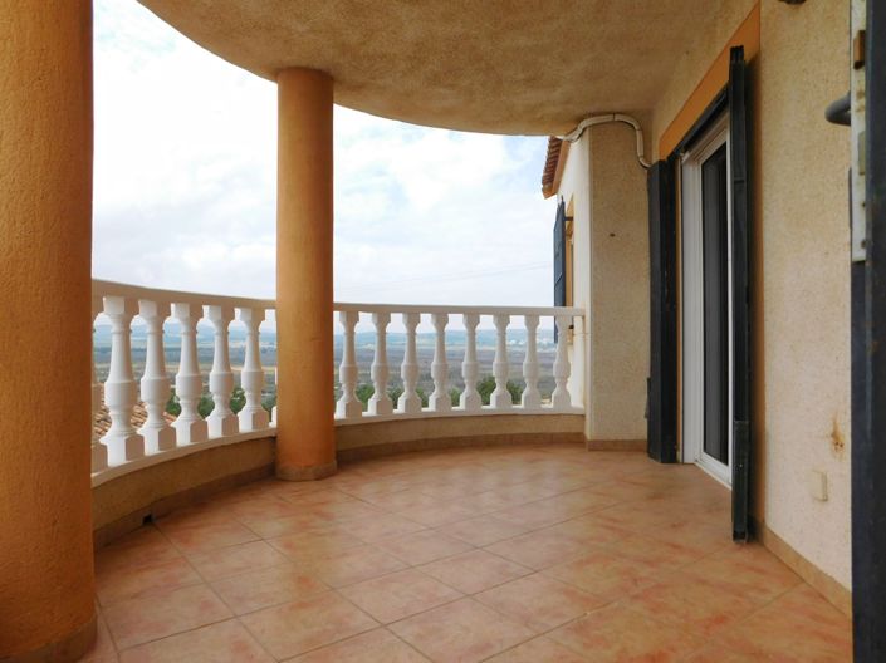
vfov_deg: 58.8
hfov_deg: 74.0
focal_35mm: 23
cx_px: 443
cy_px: 332
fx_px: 588
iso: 125
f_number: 3
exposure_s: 1/1000
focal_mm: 4
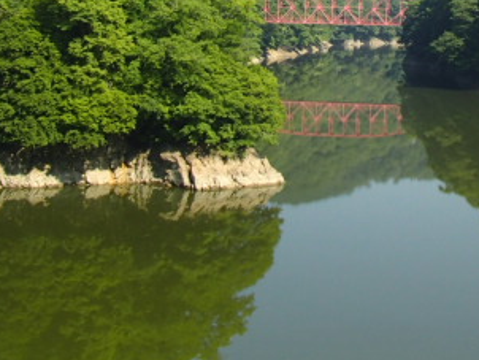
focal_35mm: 72
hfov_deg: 26.6
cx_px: 370
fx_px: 997
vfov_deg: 19.7
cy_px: -17
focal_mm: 6.07
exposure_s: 1/500
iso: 100
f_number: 4.4
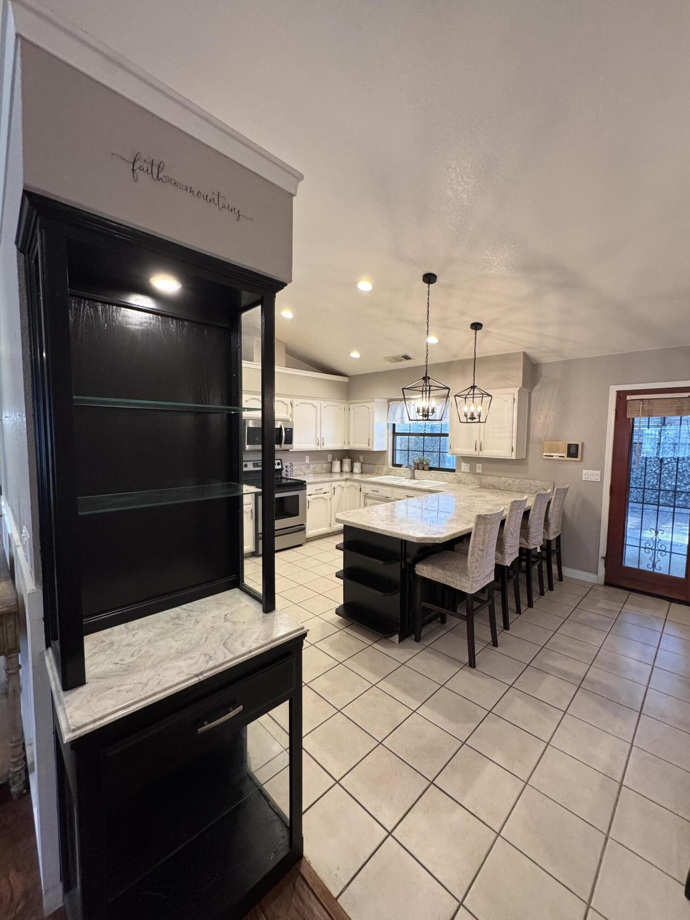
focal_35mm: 14
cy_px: 460
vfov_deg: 102.1
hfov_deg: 85.7
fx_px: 372
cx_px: 345
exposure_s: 1/120
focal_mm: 2.22
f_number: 2.2
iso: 320
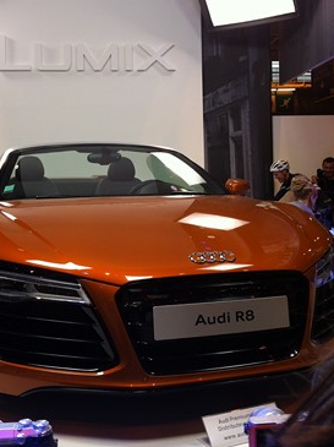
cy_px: 176
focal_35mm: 46
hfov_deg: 31.4
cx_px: 138
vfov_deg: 41.1
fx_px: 593
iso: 100
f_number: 2.8
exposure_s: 1/120
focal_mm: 3.85
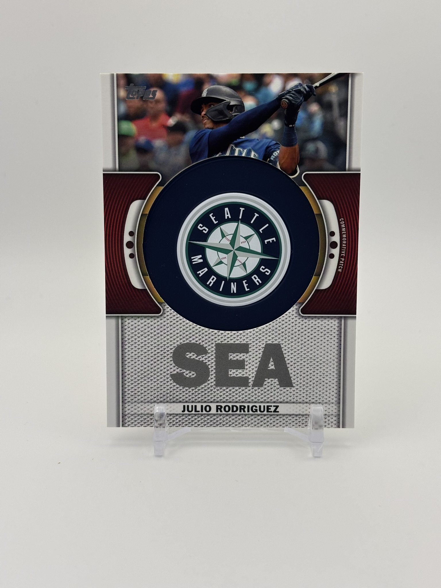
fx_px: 883
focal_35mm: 52
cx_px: 220
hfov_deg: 28.0
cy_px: 294
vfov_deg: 36.8
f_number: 1.6
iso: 32
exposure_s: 1/423
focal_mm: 5.96
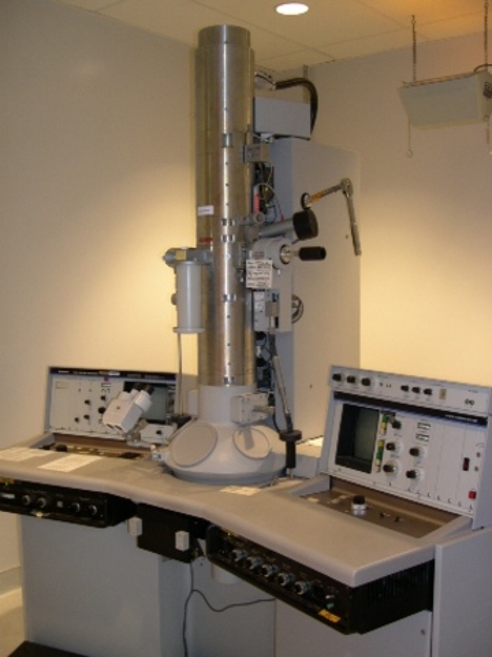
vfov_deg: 49.0
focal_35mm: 38
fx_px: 720
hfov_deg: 37.7
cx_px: 246
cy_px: 328
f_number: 2.8
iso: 200
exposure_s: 1/7.9
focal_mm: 8
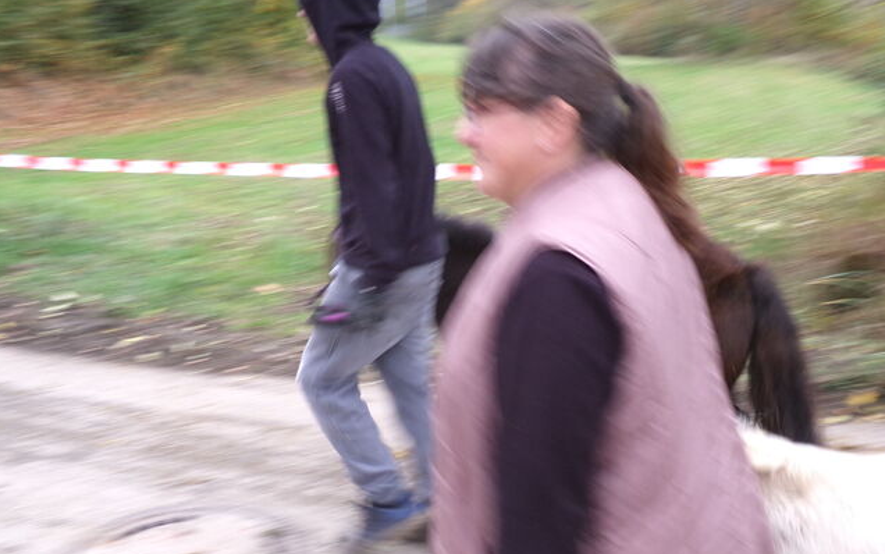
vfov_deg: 32.0
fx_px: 965
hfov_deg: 49.3
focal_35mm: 40
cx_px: 446
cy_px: 278
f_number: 4
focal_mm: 6.6
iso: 133
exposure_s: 1/34
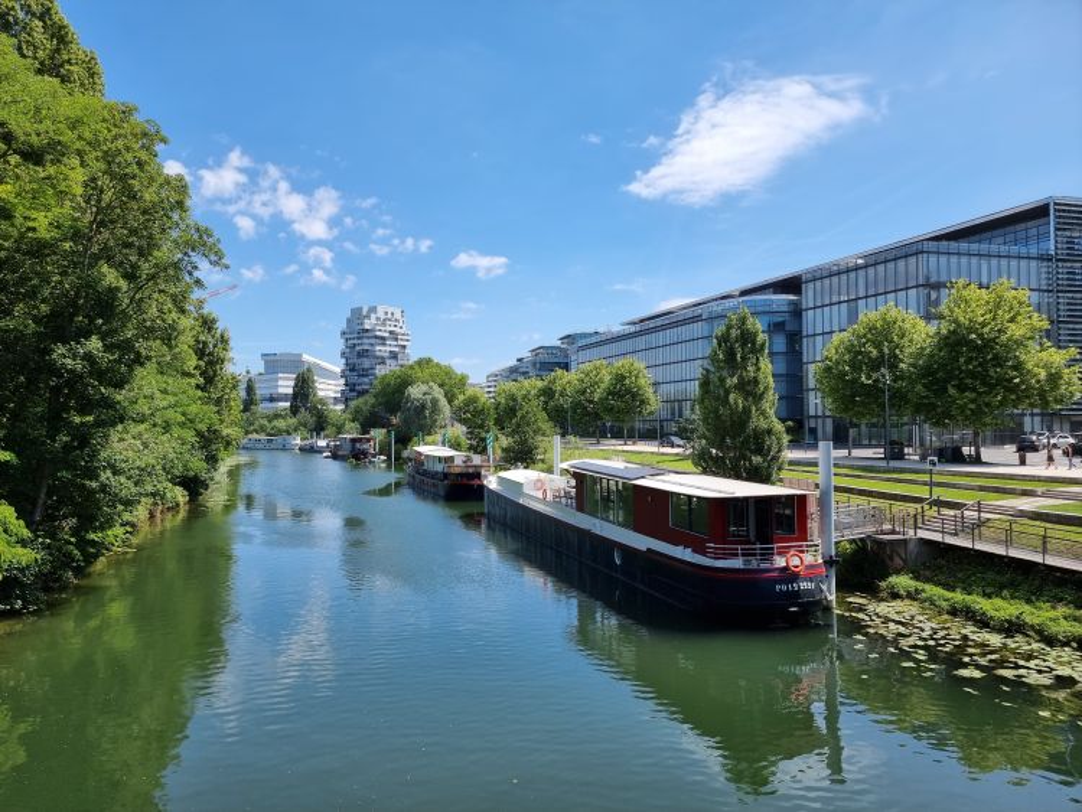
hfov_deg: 71.6
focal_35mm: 24
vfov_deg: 56.8
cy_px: 406
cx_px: 541
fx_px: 750
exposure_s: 1/780
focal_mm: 6.7
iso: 50
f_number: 1.8
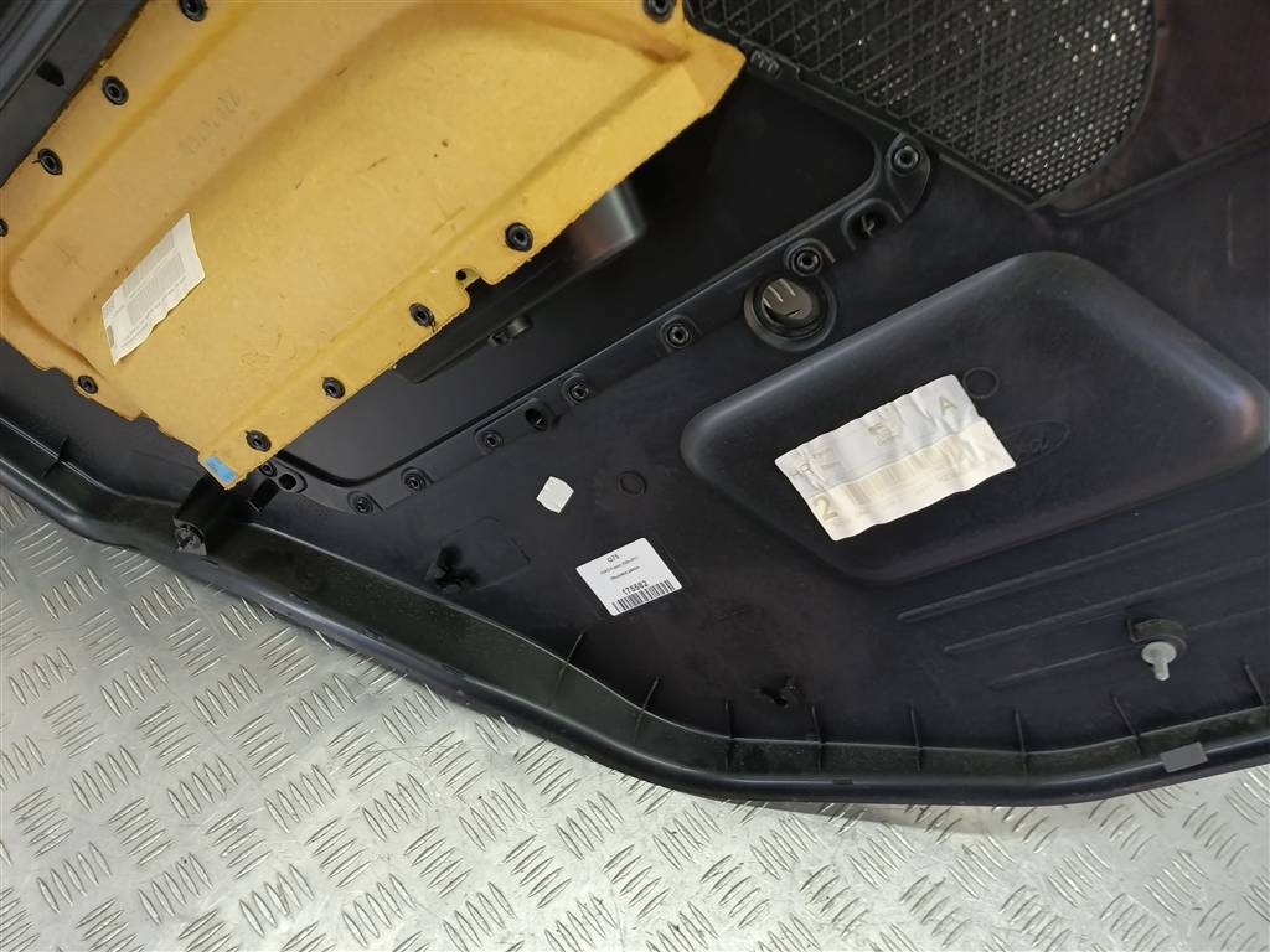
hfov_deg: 65.3
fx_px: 991
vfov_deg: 51.4
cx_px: 635
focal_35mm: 27
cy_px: 476
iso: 153
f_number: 1.6
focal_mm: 4.11
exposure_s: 1/50
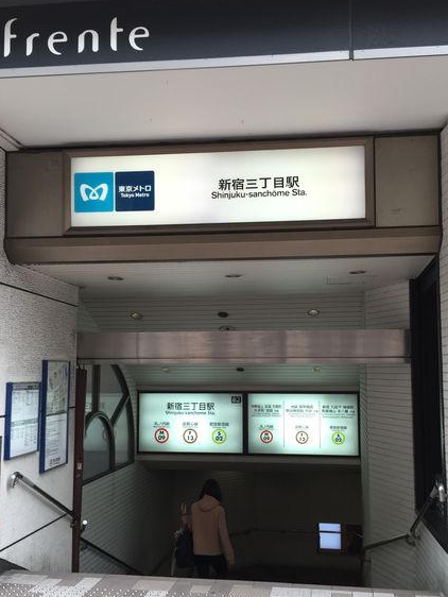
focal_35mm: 33
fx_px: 569
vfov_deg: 55.2
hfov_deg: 42.9
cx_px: 245
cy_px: 335
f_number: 2.2
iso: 40
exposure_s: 1/120
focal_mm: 4.15
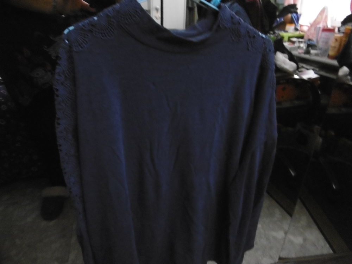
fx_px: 244
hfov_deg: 71.6
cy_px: 132
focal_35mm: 24
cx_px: 176
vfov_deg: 56.8
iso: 800
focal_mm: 4.3
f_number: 3.1
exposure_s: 1/5
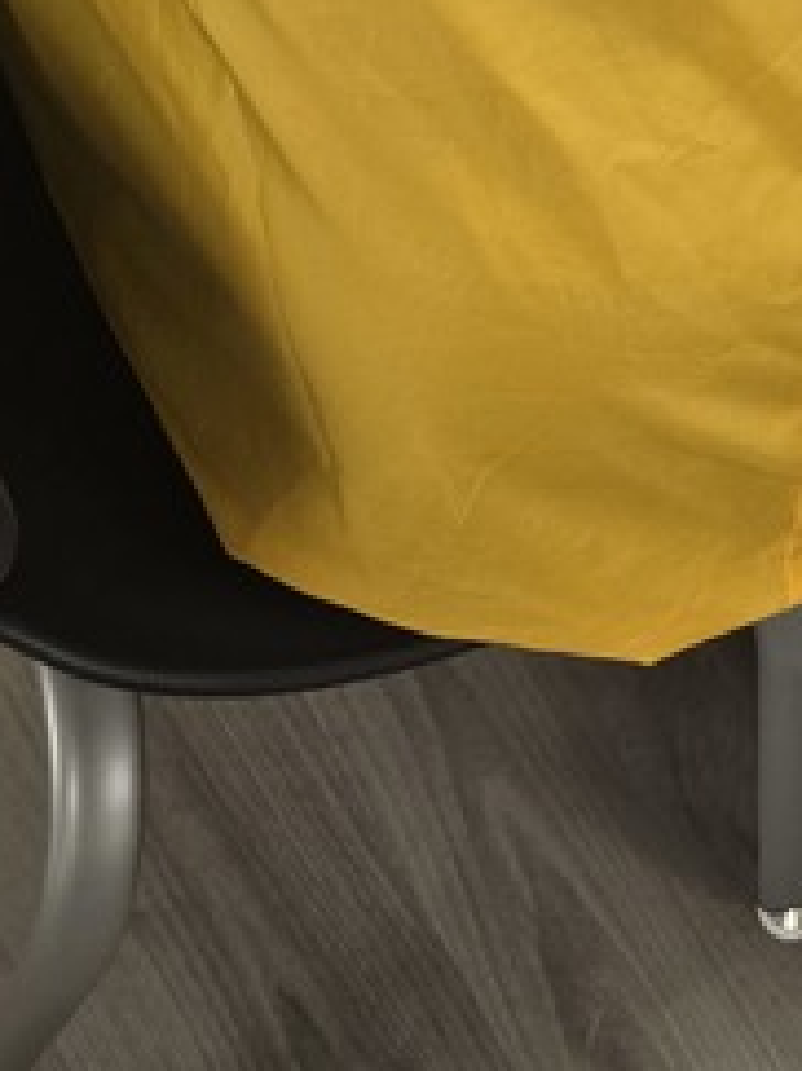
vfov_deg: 16.4
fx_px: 2999
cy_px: -956
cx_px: 1119
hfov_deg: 14.4
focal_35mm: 97
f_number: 1.7
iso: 200
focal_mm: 6.3
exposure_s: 1/120
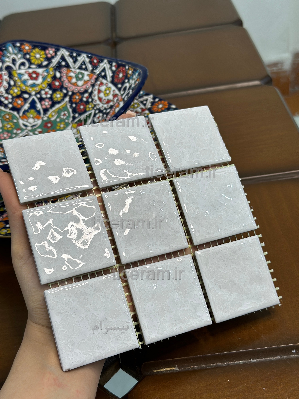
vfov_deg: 39.7
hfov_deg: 30.3
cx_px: 150
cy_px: 200
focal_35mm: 48
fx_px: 553
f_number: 1.78
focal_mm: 6.86
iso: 64
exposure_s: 1/100
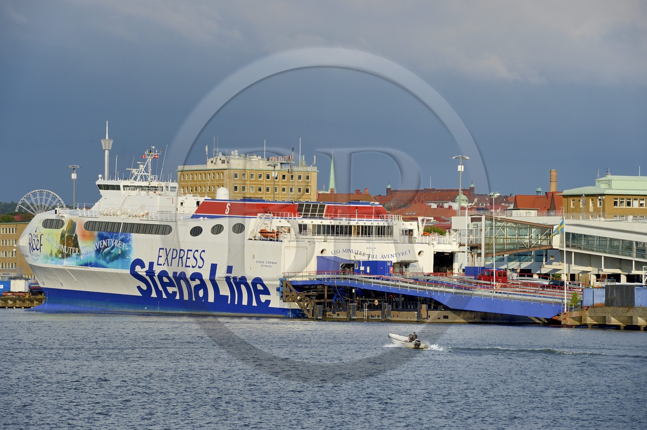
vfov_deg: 6.9
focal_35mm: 200
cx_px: 324
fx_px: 3591
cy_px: 215
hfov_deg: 10.3
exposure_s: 1/500
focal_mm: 200
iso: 200
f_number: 11
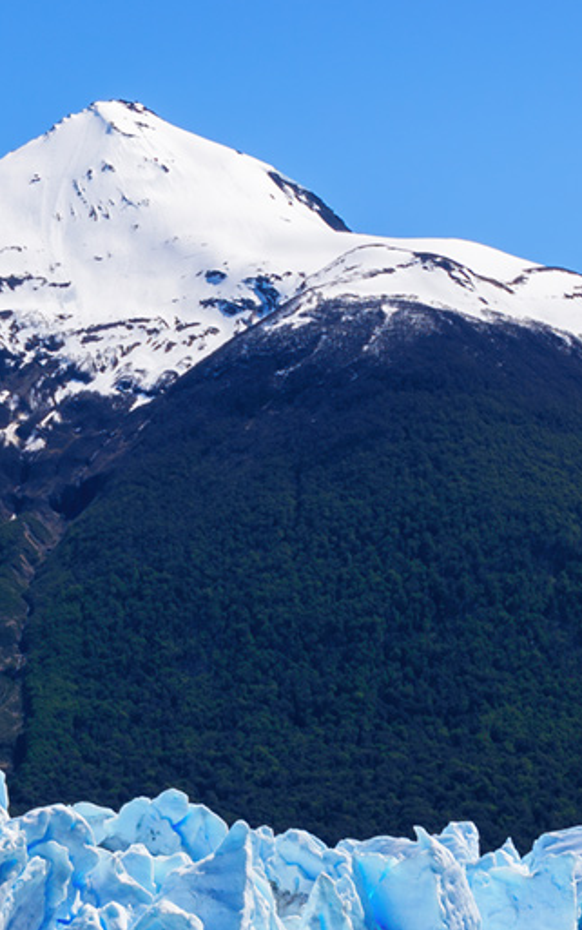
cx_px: 100
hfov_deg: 10.7
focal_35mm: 122
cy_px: 1121
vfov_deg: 16.4
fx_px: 3094
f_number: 8
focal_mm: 32
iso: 100
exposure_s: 1/500
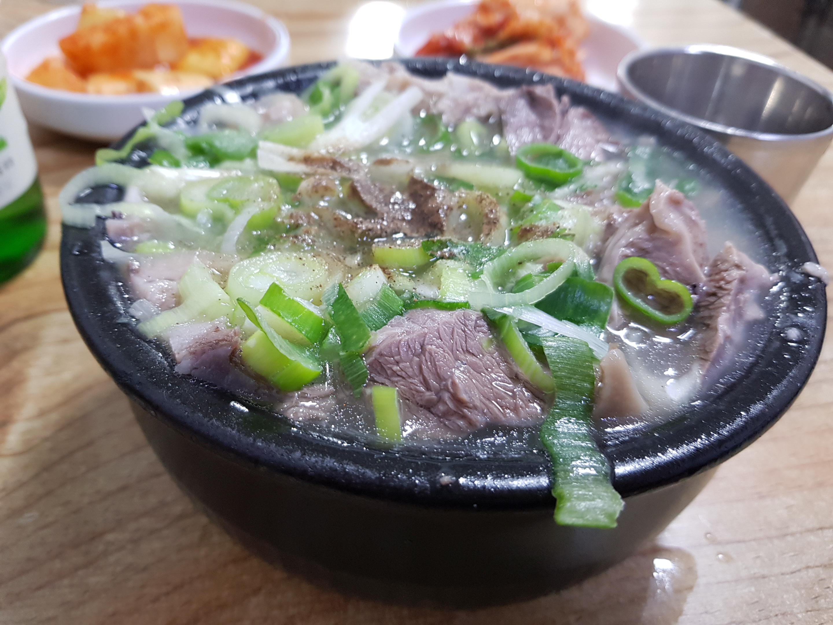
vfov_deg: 53.1
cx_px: 416
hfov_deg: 67.3
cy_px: 312
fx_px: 626
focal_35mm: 26
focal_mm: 4.2
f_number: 1.7
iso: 160
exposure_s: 1/30
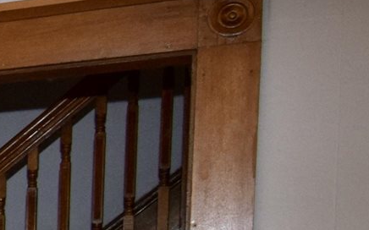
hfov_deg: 11.4
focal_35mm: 119
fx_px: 1192
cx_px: -702
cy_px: 421
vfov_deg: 10.4
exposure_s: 1/125
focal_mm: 11
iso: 800
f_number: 5.6
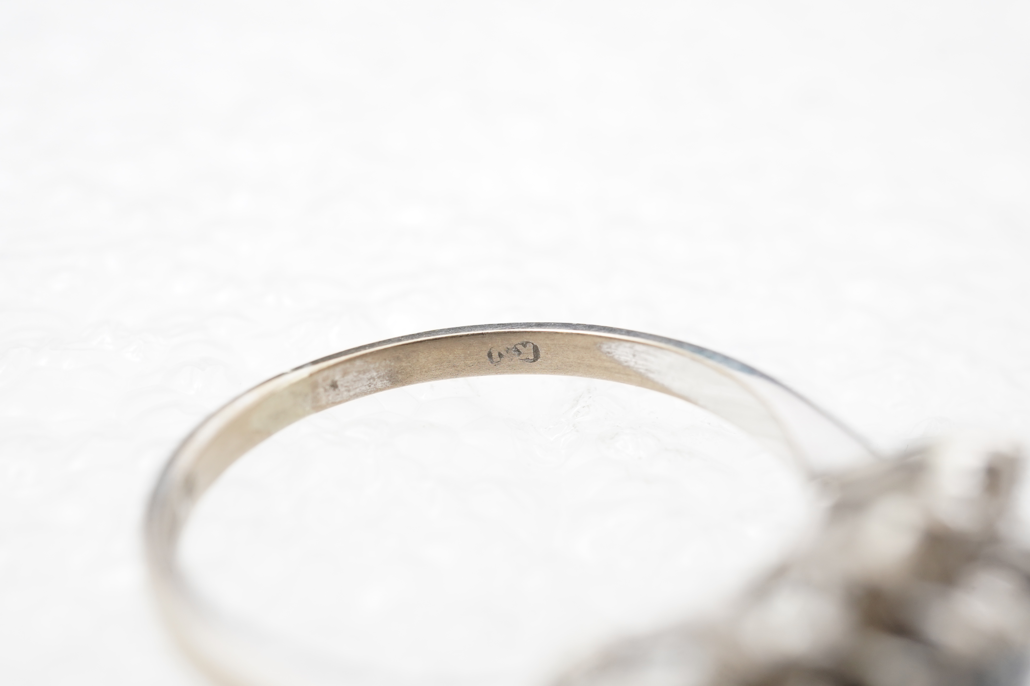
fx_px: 1287
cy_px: 343
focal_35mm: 45
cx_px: 515
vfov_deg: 29.9
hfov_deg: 43.6
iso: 640
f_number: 16
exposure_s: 1/125
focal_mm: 30
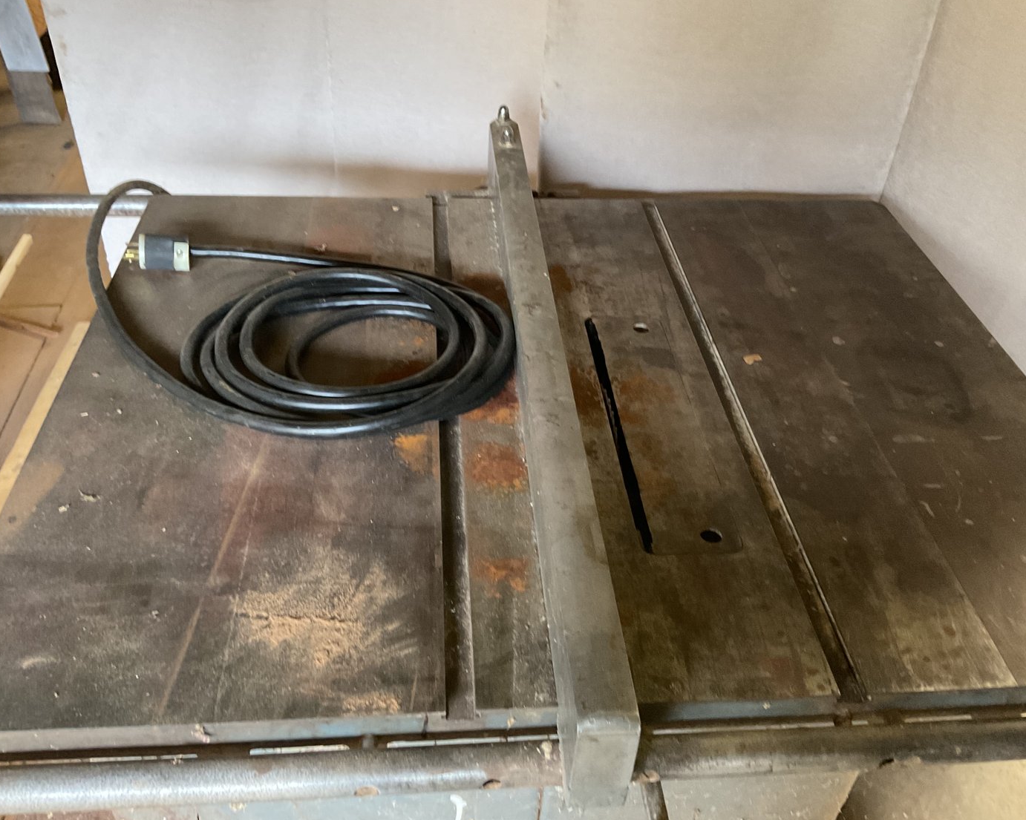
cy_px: 406
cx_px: 519
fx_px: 941
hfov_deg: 57.2
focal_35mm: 31
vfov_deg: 47.1
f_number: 1.8
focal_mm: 3
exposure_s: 1/30
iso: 320
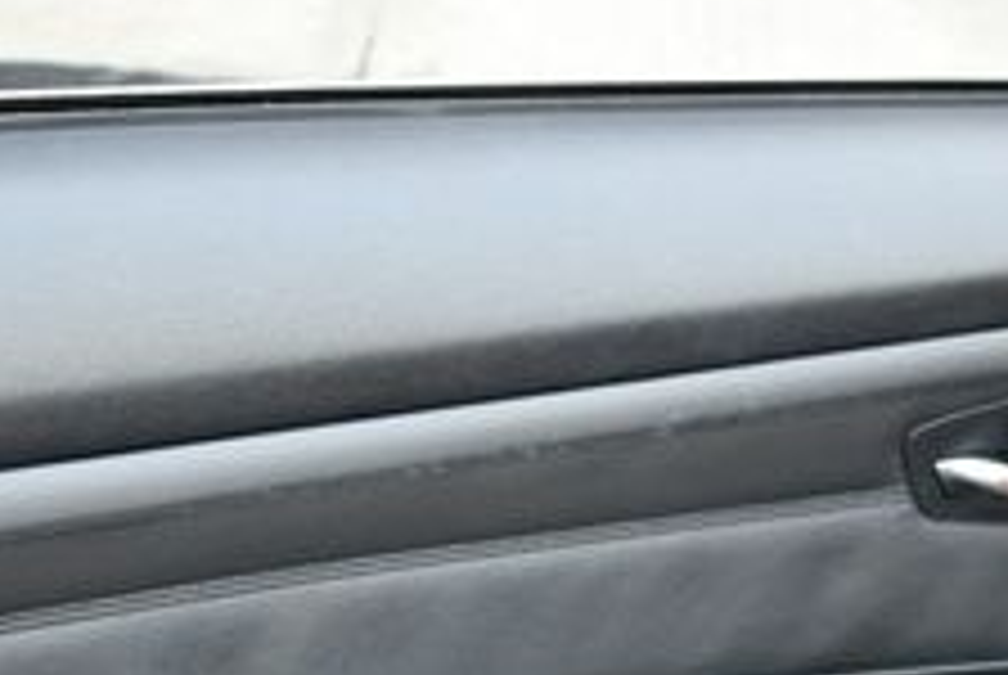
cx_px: 558
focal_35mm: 103
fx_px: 2888
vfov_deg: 12.9
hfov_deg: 19.8
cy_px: 891
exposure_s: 1/250
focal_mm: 18
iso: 800
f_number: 3.5
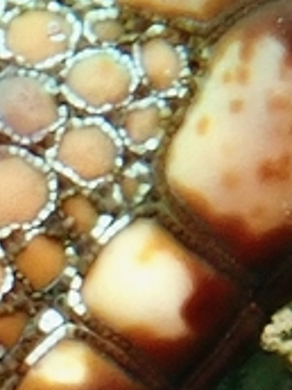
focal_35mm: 661
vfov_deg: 3.0
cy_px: 328
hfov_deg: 2.2
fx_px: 7434
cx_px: -518
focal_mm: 18
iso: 320
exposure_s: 1/200
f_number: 6.3
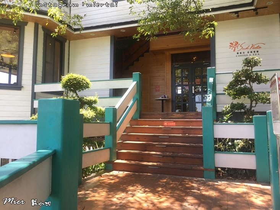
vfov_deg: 48.2
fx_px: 235
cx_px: 140
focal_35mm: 29
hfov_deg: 61.7
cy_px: 105
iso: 32
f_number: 2.2
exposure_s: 1/220
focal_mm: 4.15
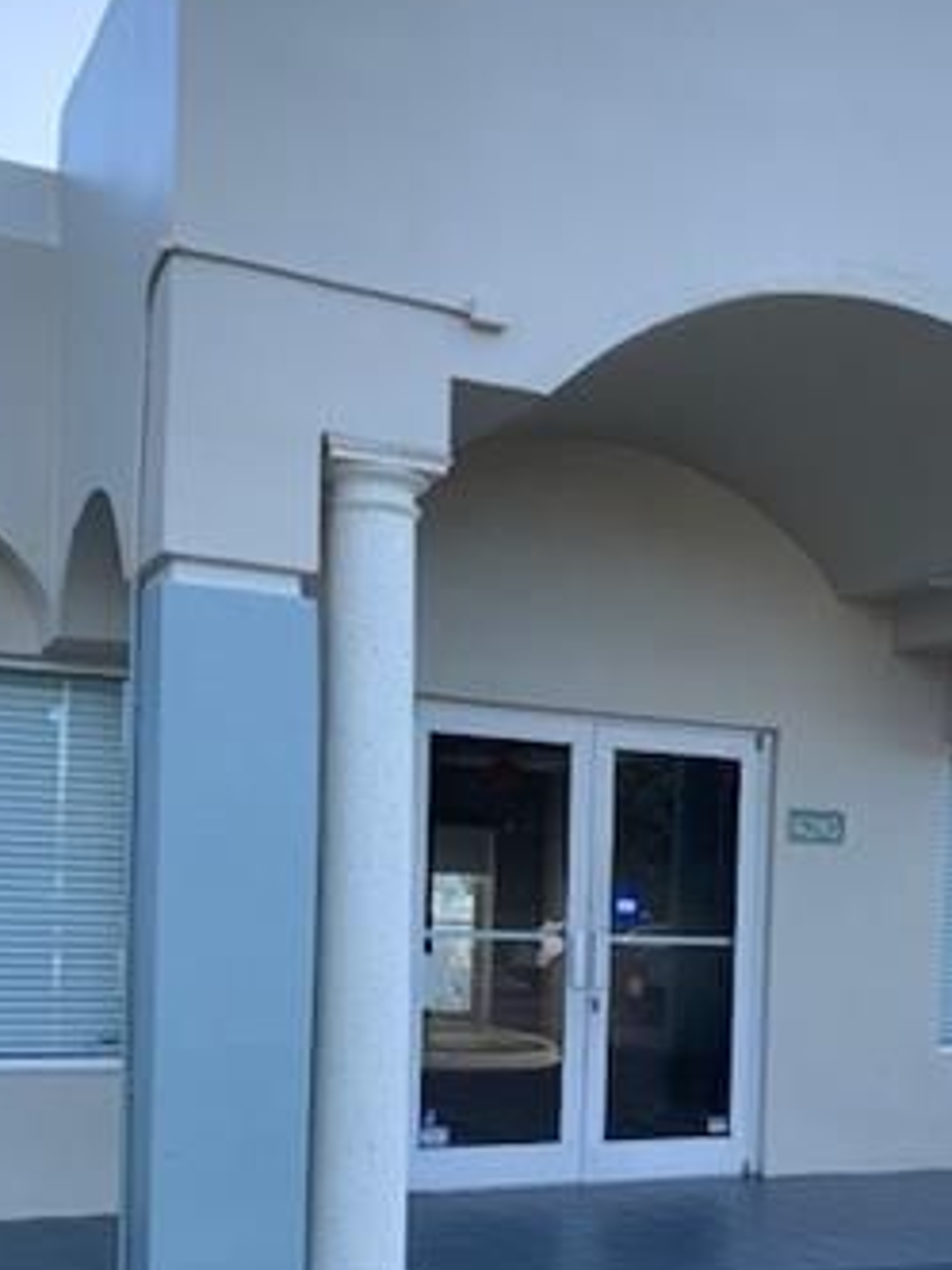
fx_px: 1723
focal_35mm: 47
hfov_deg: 30.6
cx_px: 658
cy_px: 972
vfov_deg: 39.2
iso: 25
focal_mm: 4.25
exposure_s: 1/429
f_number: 1.8
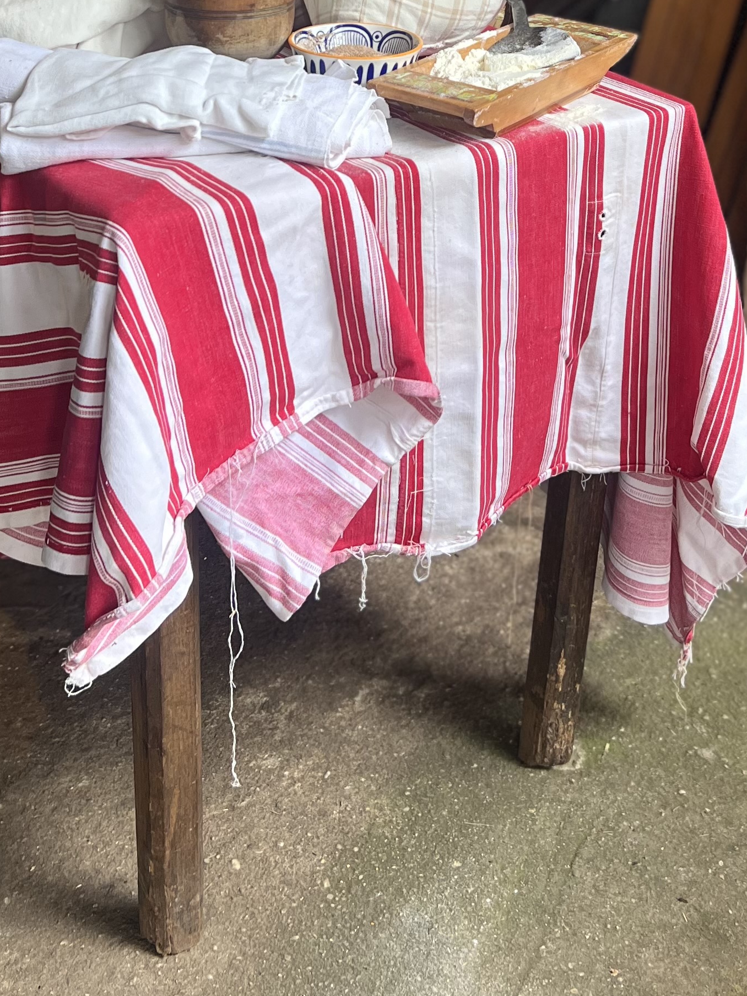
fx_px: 1668
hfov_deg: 25.2
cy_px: 74
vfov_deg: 31.5
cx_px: 468
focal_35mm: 58
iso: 80
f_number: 1.5
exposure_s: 1/121
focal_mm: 5.7
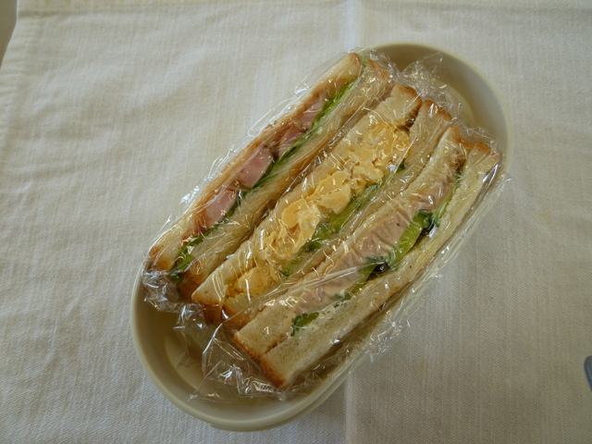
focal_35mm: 24
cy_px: 222
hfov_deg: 71.6
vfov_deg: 56.8
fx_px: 410
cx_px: 296
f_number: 2.2
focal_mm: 4.3
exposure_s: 1/125
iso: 80
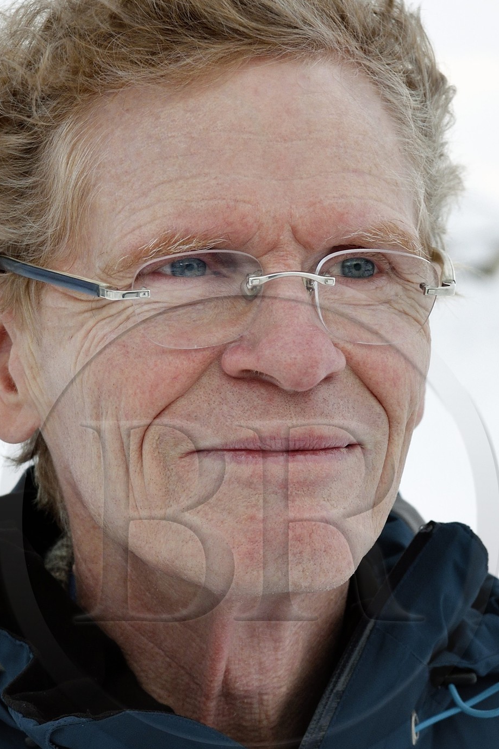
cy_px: 522
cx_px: 247
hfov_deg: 11.2
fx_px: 2536
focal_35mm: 122
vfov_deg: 16.7
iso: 800
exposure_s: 1/80
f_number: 7.1
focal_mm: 70
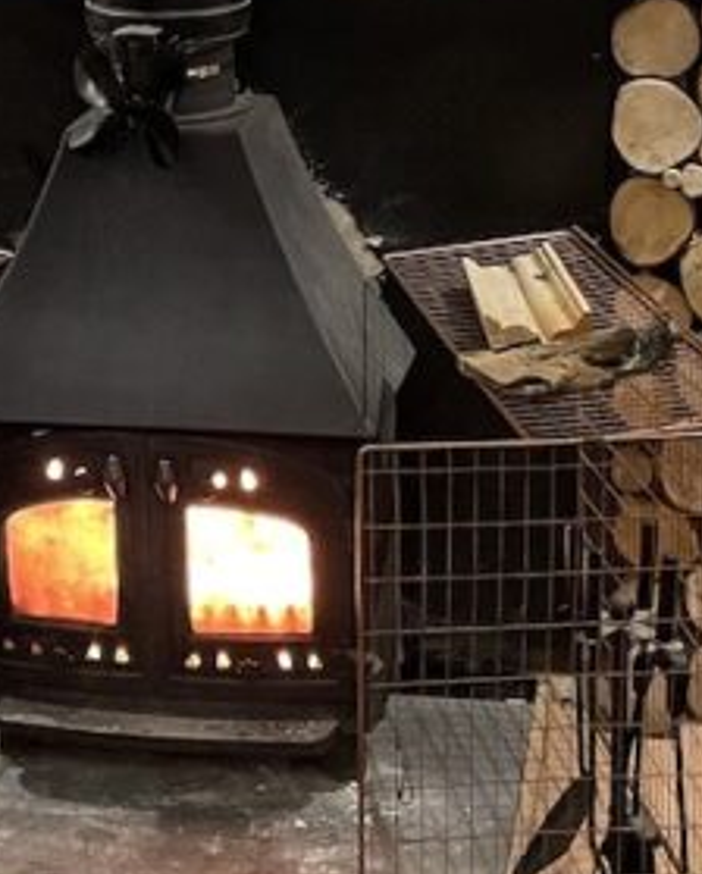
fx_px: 2410
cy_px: 204
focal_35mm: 93
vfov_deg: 20.4
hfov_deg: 16.5
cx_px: 179
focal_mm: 4.2
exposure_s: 1/50
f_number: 1.6
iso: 400
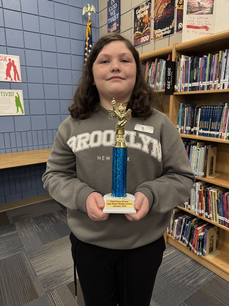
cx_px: 114
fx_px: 212
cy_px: 153
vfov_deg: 71.6
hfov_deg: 56.8
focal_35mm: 24
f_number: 1.78
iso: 100
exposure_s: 1/60
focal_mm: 6.76
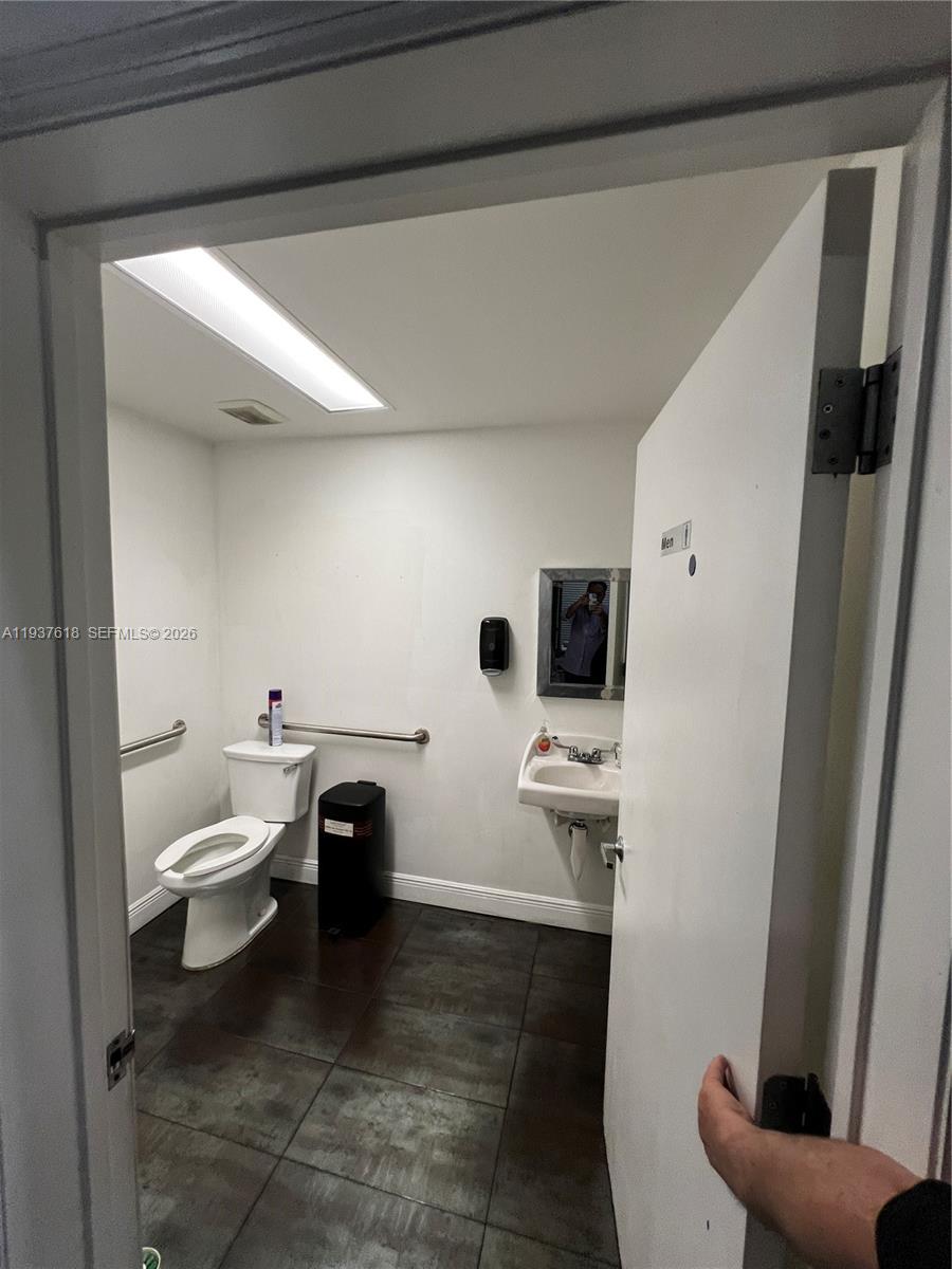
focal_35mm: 13
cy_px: 634
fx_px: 477
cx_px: 476
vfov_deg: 106.2
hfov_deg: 89.9
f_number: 1.8
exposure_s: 1/60
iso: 160
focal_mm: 1.57
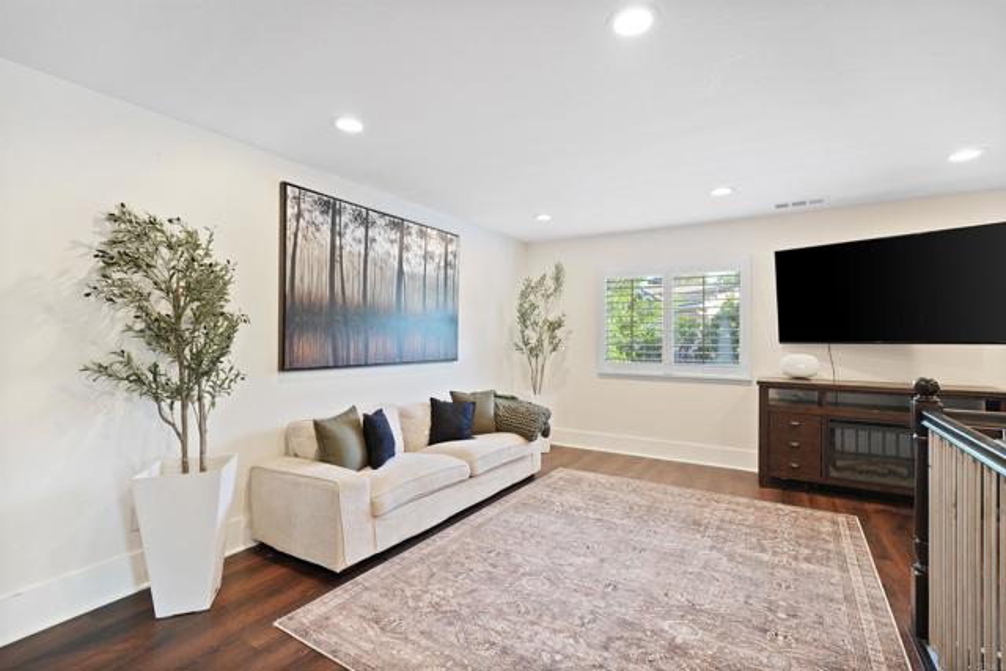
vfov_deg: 72.1
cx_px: 503
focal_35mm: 16
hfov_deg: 95.0
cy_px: 336
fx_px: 461
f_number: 4
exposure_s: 1/15
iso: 800
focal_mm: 16.5
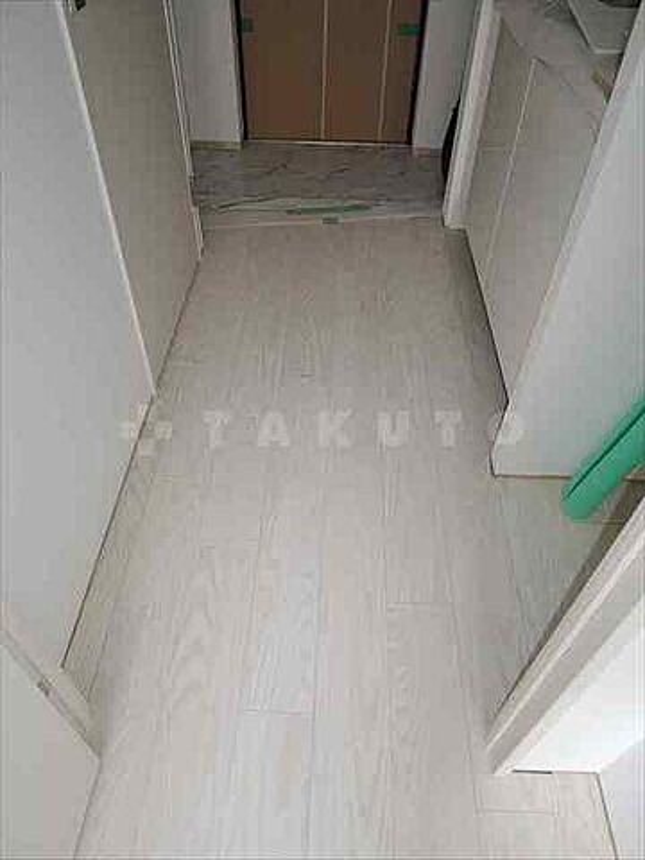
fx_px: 596
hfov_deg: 56.8
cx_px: 322
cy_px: 430
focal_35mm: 24
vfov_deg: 71.6
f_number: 2.2
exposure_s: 1/30
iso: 200
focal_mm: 5.1
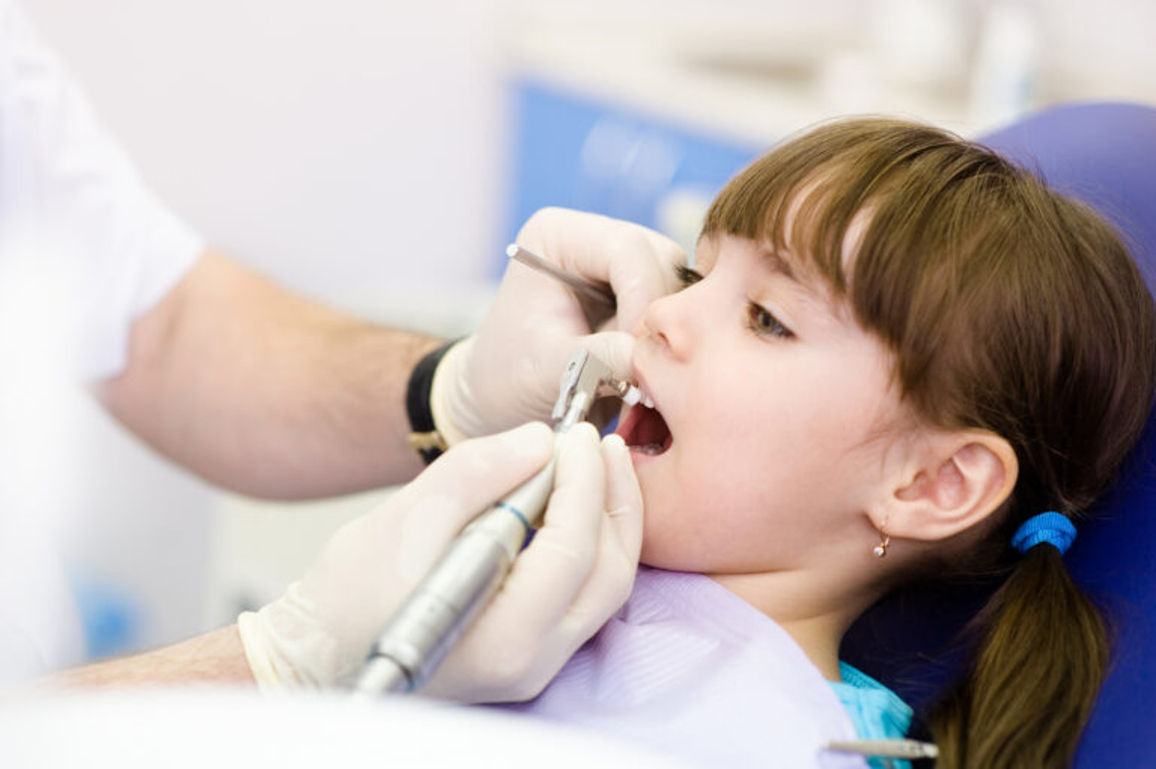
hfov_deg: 23.9
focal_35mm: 85
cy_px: 384
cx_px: 578
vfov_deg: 16.1
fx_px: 2728
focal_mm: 85
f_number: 2.5
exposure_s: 1/160
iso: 250
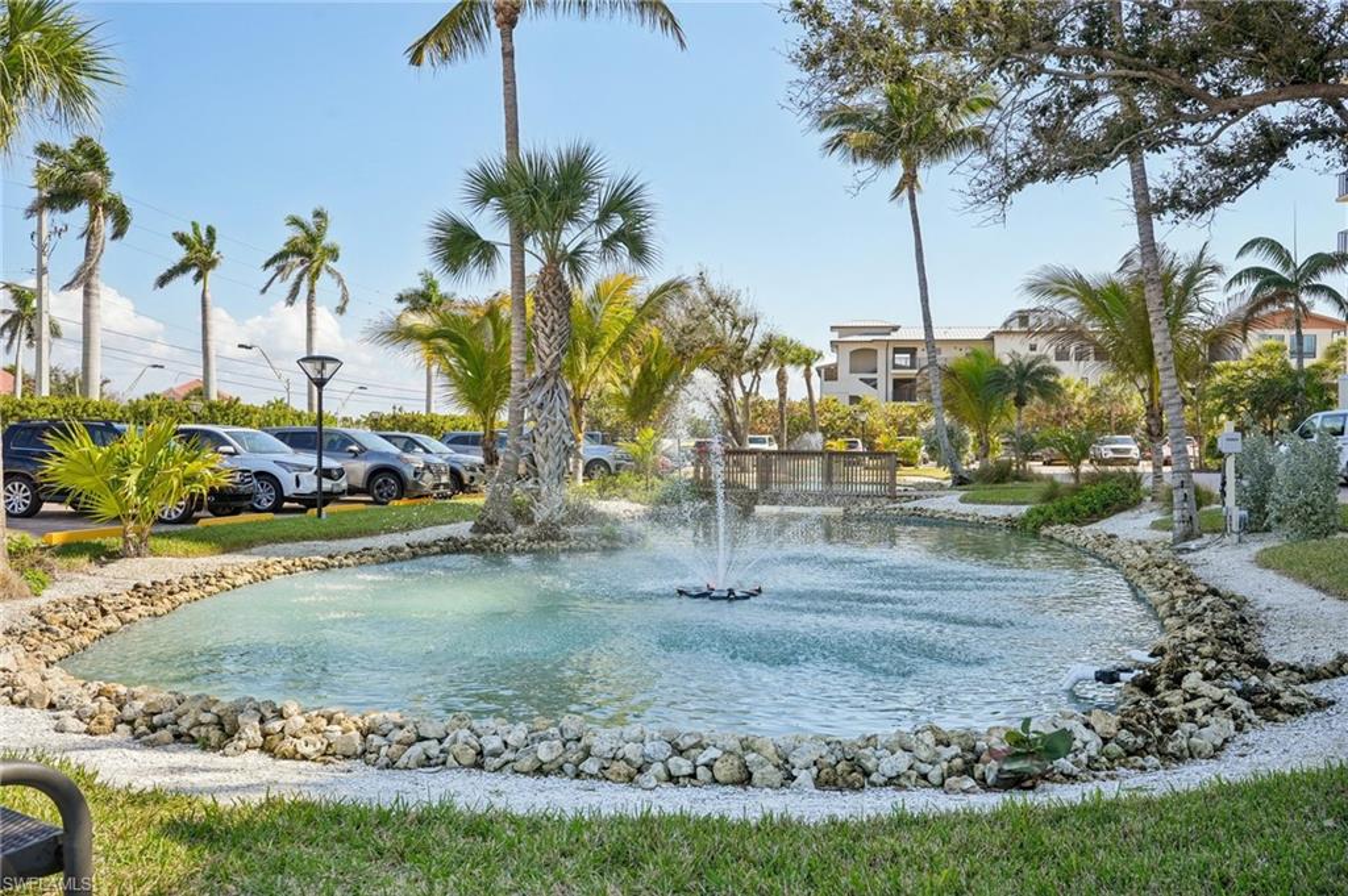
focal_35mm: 28
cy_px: 448
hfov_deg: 64.6
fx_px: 1066
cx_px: 674
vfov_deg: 45.6
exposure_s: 1/1000
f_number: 8
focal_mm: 28.5
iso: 400
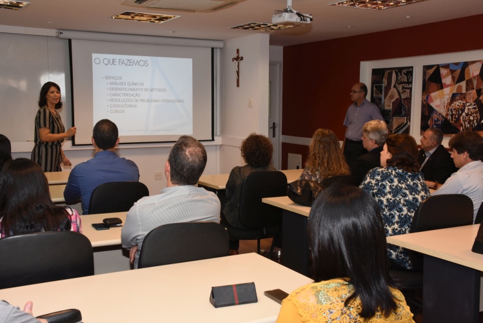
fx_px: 544
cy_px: 162
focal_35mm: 40
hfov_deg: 47.9
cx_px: 242
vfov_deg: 33.0
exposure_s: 1/60
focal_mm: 27
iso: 1000
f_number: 10
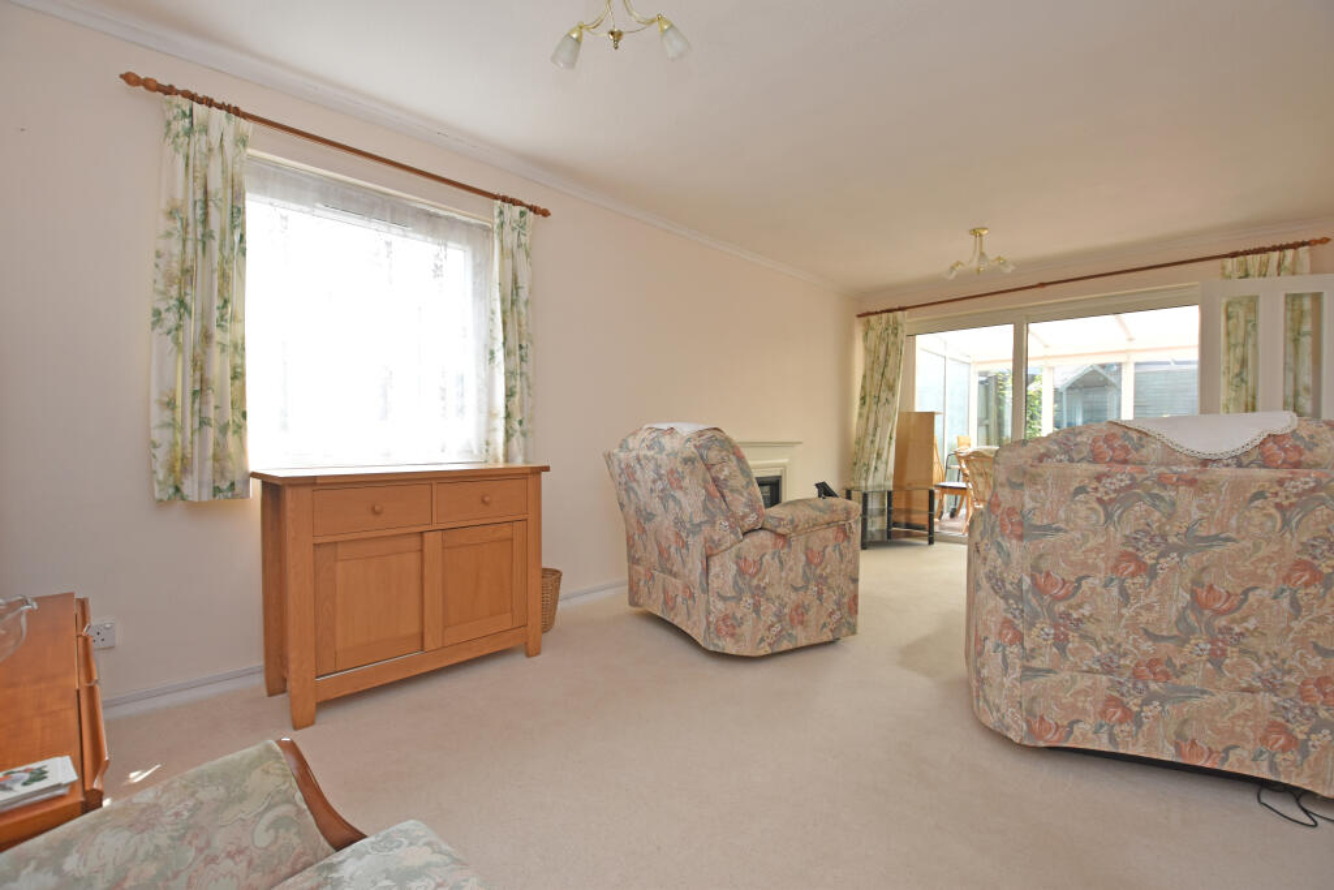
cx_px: 667
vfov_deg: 77.3
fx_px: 556
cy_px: 445
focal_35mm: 15
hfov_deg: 100.4
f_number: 5
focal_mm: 10
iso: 320
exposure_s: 1/200
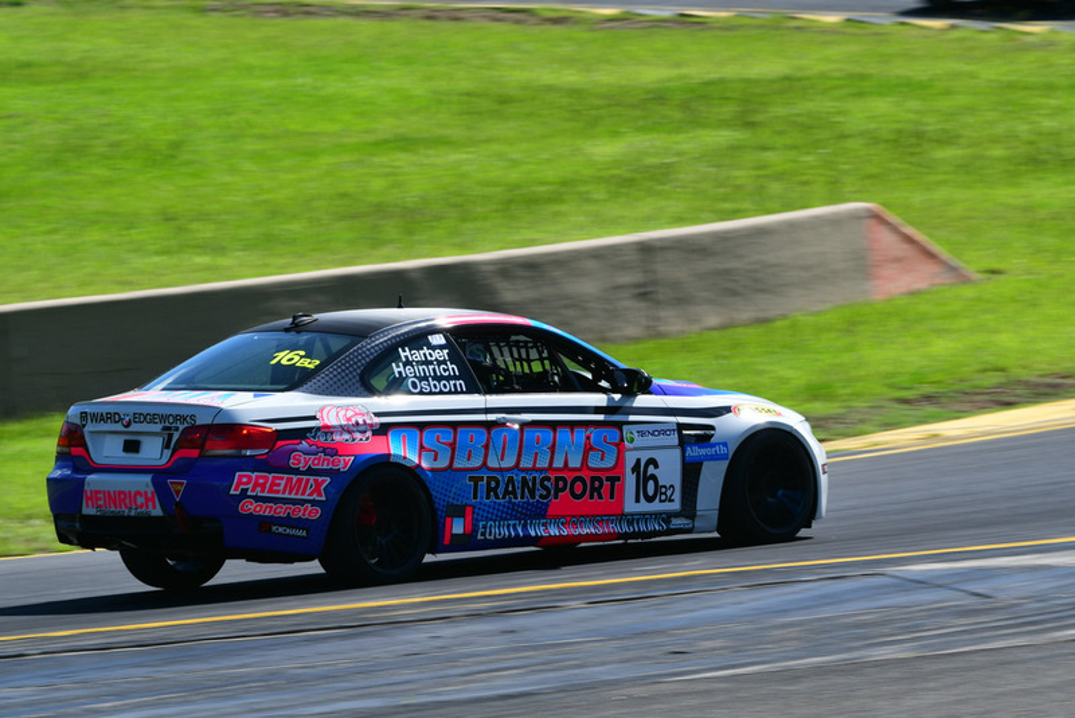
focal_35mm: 315
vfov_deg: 4.4
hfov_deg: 6.5
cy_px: 359
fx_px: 9409
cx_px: 538
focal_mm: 210
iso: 200
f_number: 11
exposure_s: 1/250
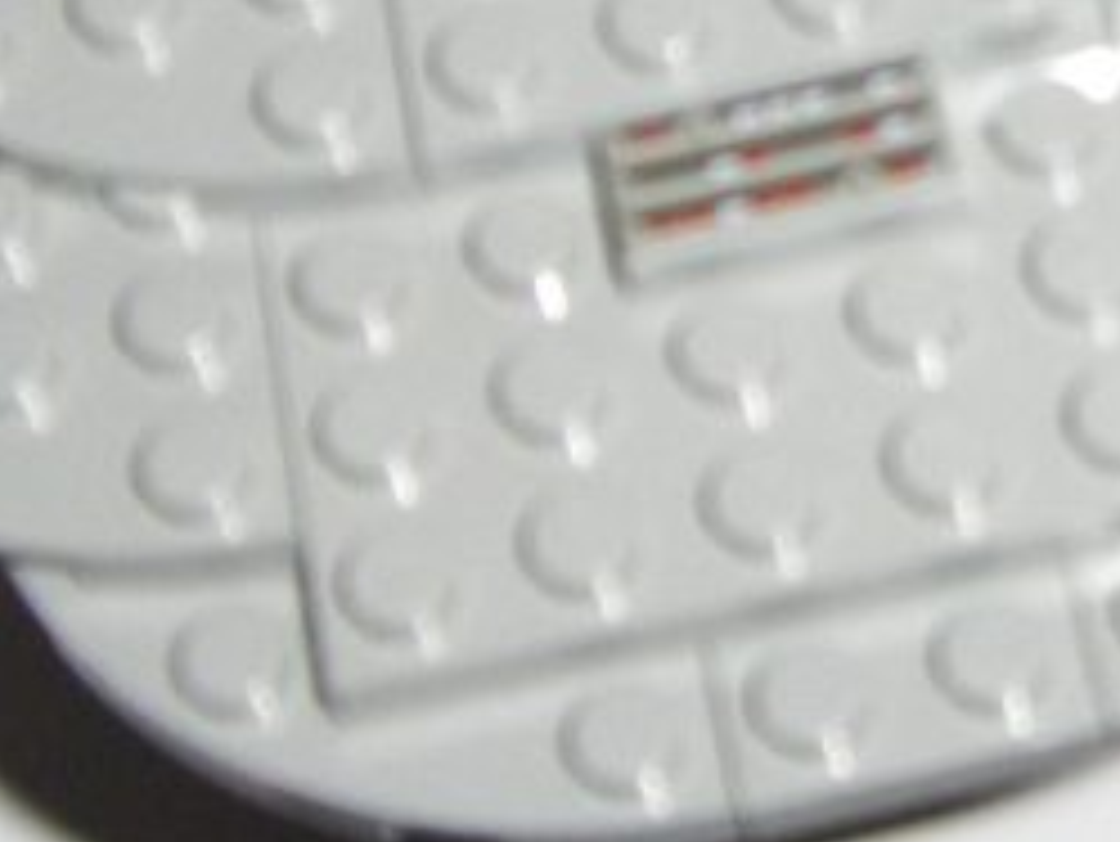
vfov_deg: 9.9
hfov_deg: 13.4
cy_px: -509
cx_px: 1219
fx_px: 4661
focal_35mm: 144
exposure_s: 1/60
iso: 100
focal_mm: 7.5
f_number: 5.5
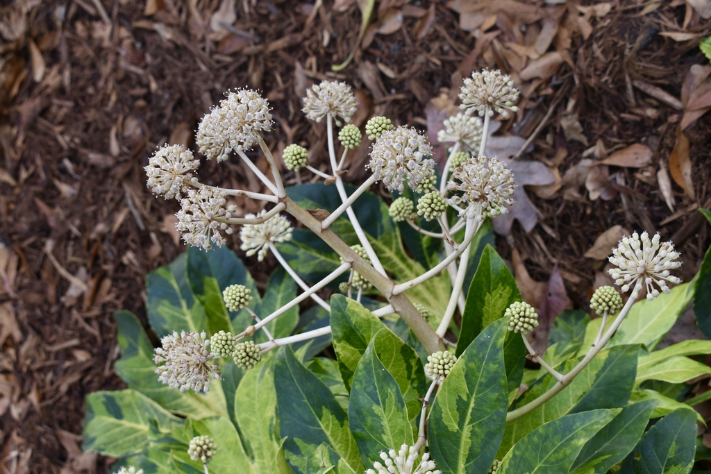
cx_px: 356
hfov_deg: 33.4
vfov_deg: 22.6
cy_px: 237
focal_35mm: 60
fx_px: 1185
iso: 400
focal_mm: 40
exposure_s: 1/200
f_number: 7.1
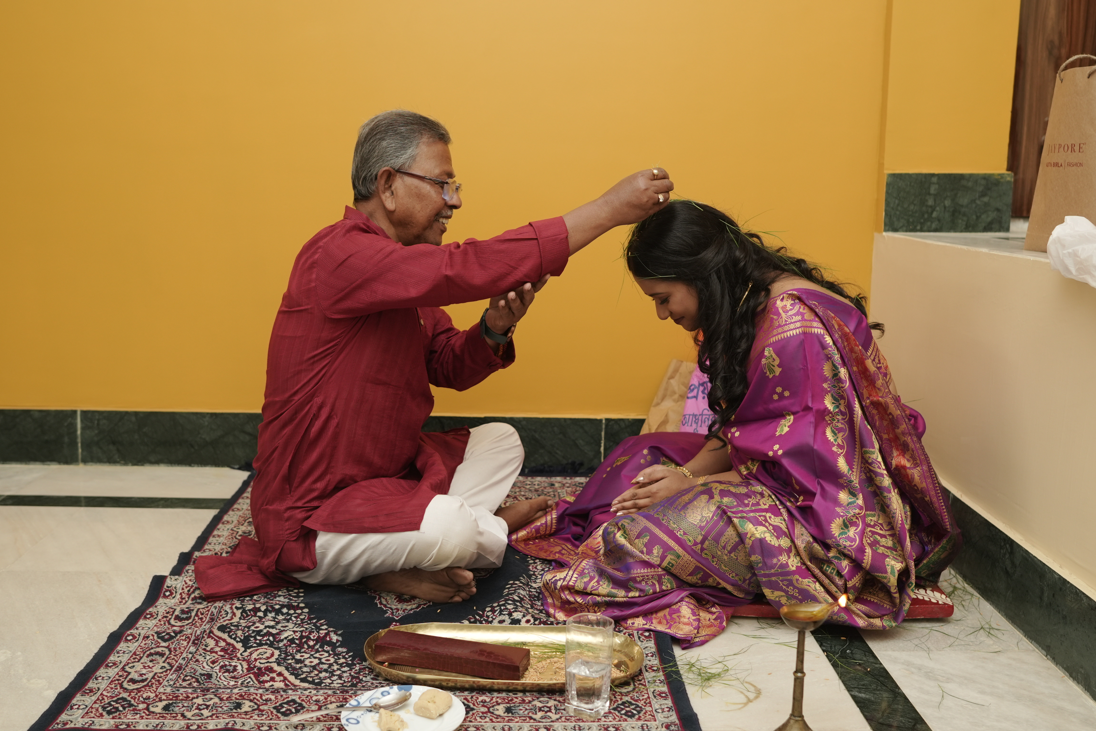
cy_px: 366
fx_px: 1096
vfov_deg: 36.9
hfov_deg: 53.1
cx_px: 548
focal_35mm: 36
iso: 250
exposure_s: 1/200
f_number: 2.2
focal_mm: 24
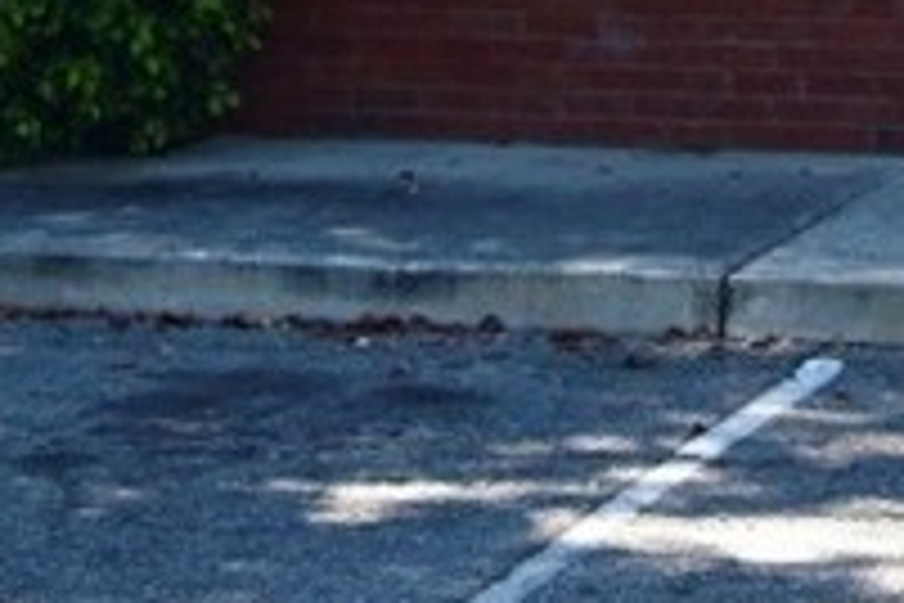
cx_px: 778
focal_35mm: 153
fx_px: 3842
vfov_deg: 8.4
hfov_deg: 13.3
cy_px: -720
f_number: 10
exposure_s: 1/200
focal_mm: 20
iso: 400
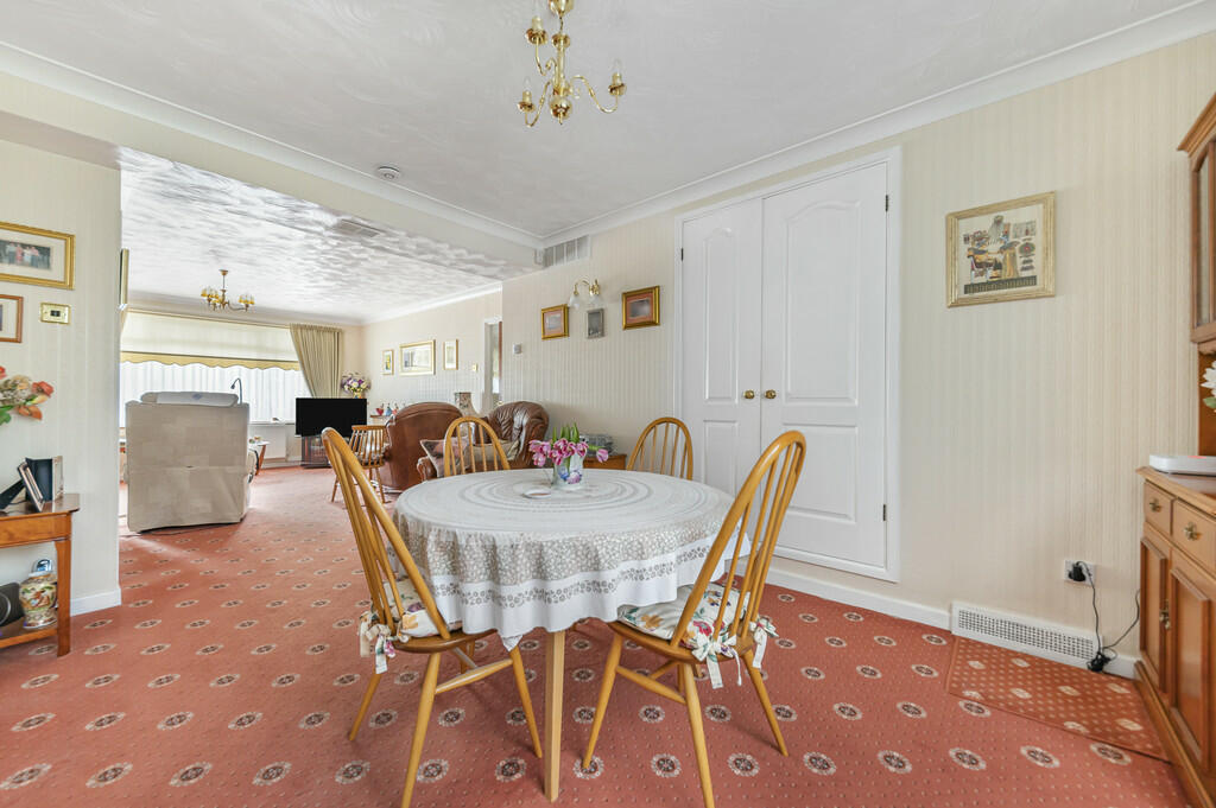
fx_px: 472
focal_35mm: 14
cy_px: 404
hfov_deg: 104.3
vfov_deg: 81.1
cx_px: 608
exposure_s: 1/5
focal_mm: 14
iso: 400
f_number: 8
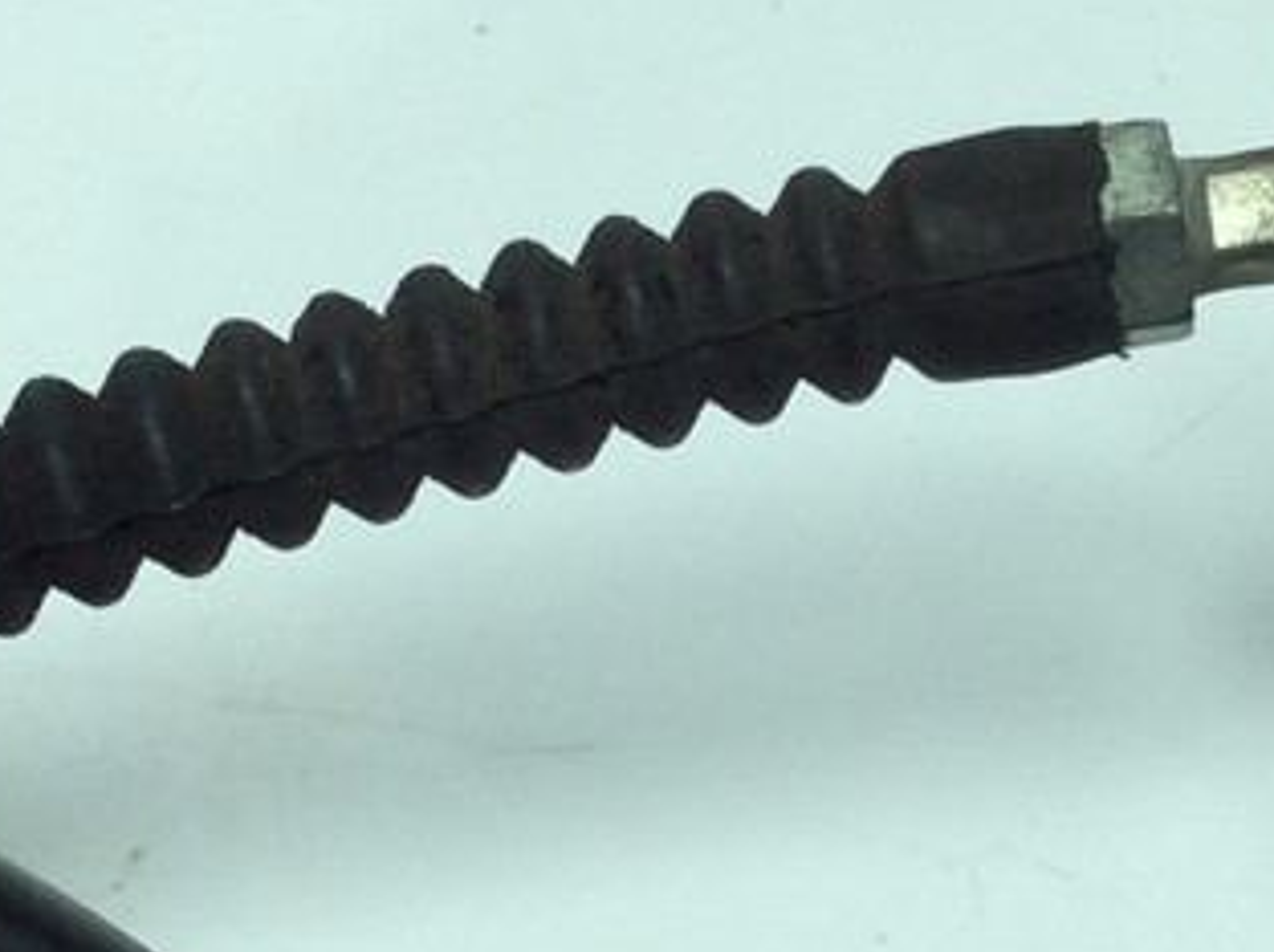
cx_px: 594
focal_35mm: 131
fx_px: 4816
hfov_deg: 15.1
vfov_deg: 11.3
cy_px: 468
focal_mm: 3.3
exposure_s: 1/506
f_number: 2.4
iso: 32
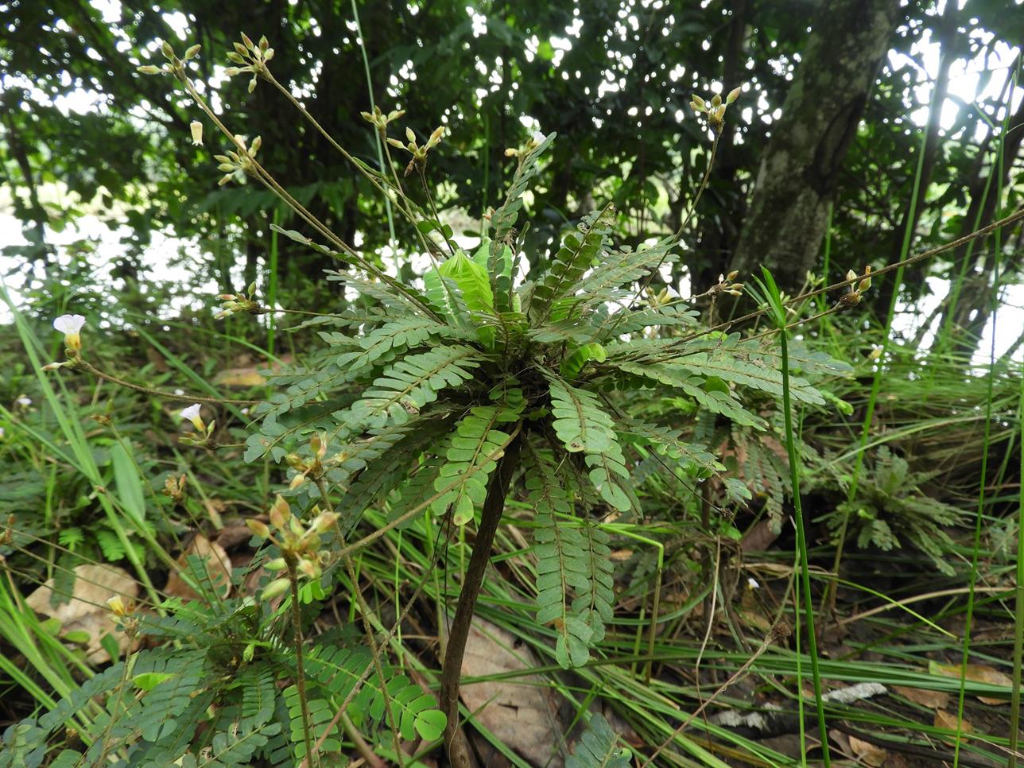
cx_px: 512
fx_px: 710
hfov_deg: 71.6
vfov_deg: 56.8
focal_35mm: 24
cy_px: 384
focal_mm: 4.3
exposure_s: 1/60
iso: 100
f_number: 3.3
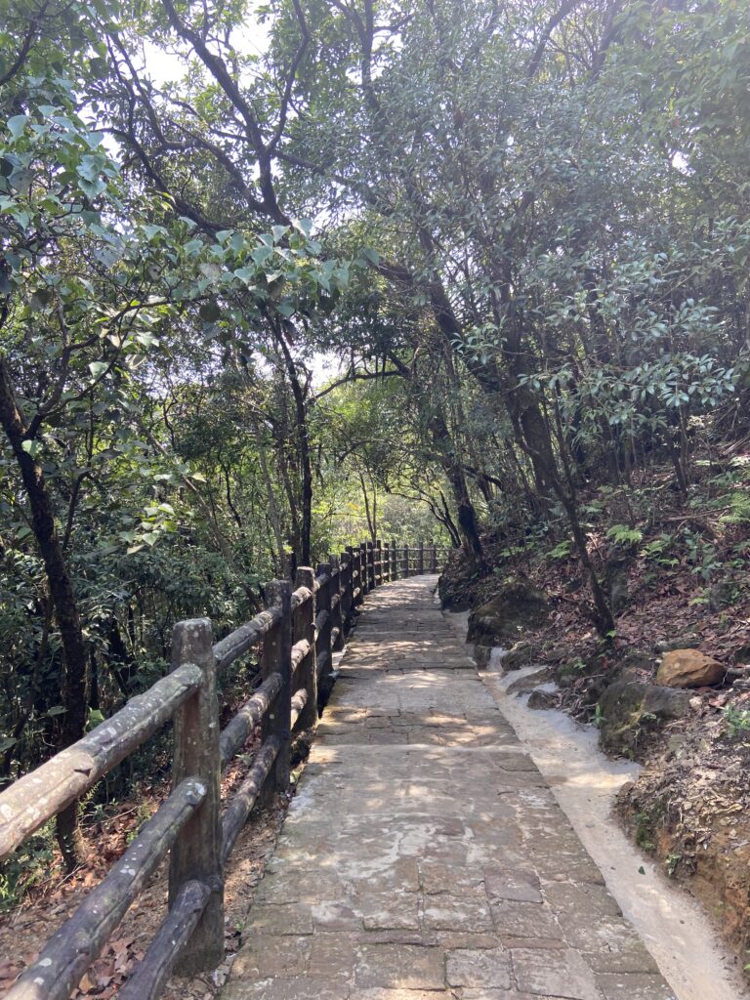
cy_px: 500
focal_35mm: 26
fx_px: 751
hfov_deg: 53.1
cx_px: 375
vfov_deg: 67.3
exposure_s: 1/208
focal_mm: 4.25
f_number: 1.8
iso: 32
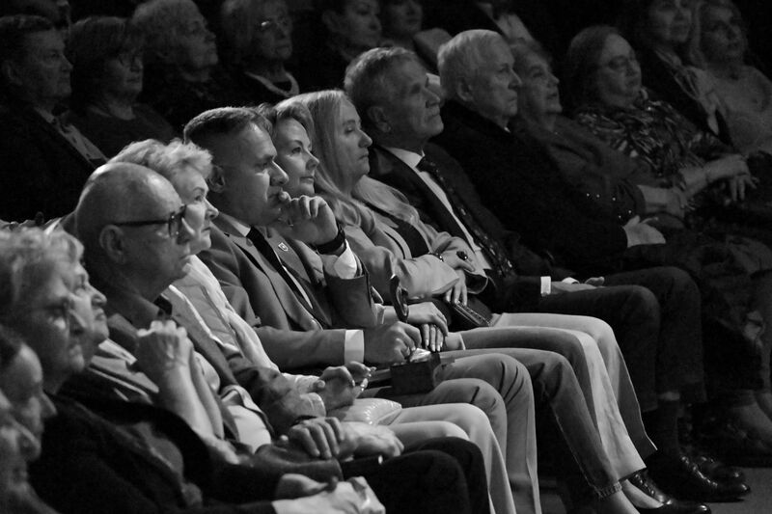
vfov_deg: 6.9
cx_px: 386
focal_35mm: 200
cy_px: 257
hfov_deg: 10.3
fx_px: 4288
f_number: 6.3
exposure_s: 1/160
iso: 57600
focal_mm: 200
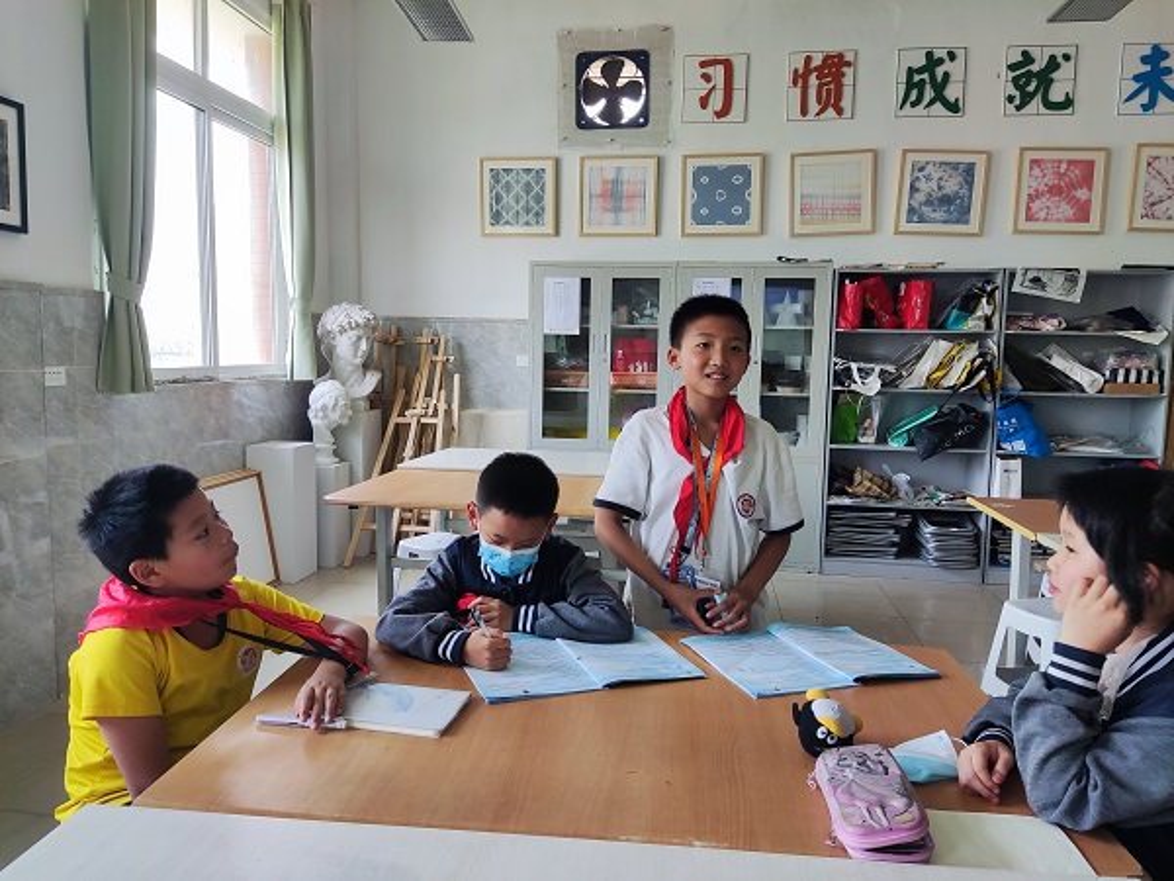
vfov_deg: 54.9
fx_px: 848
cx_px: 587
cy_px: 440
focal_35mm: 25
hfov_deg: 69.4
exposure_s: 1/100
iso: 71
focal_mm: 4.71
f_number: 1.79
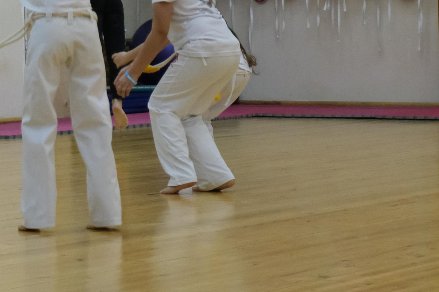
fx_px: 2024
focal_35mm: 166
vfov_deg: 8.3
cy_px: 54
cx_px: 153
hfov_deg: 12.4
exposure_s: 1/320
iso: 5000
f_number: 5.6
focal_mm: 40.8
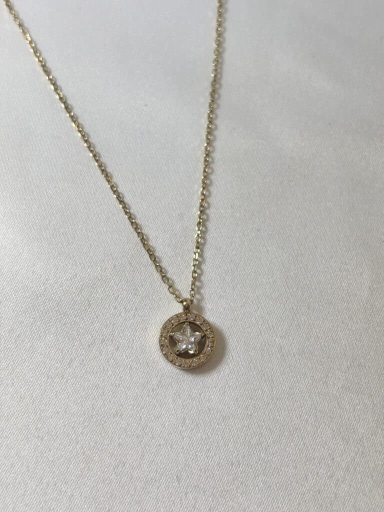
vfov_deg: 36.8
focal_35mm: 52
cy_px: 256
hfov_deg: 28.0
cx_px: 192
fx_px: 769
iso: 32
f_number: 1.6
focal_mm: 5.96
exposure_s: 1/244
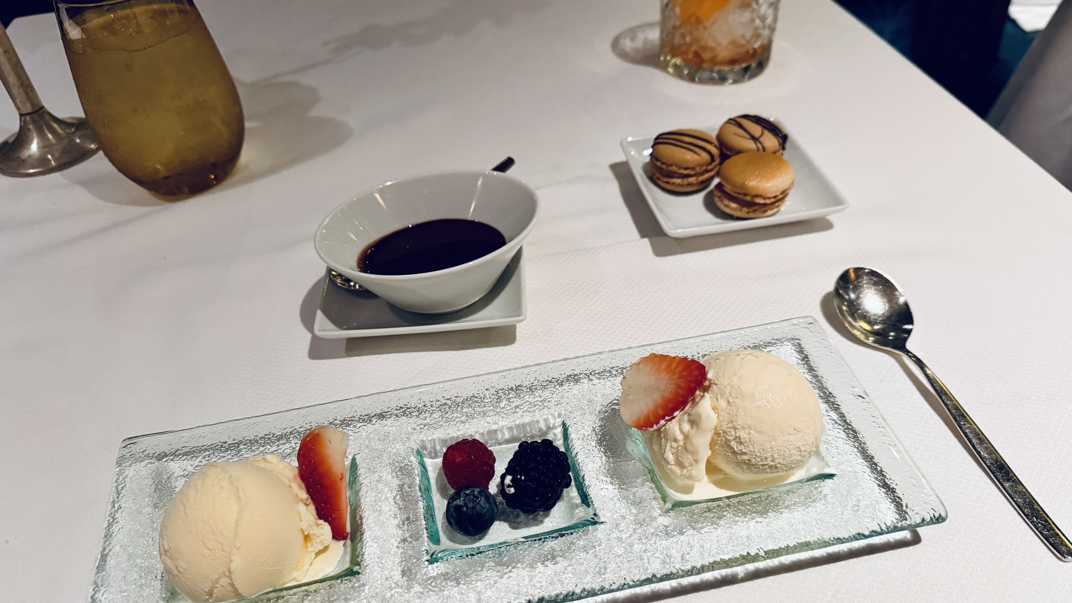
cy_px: 335
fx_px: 767
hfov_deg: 69.9
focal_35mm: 27
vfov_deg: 42.8
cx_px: 533
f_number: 1.78
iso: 500
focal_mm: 6.76
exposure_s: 1/60
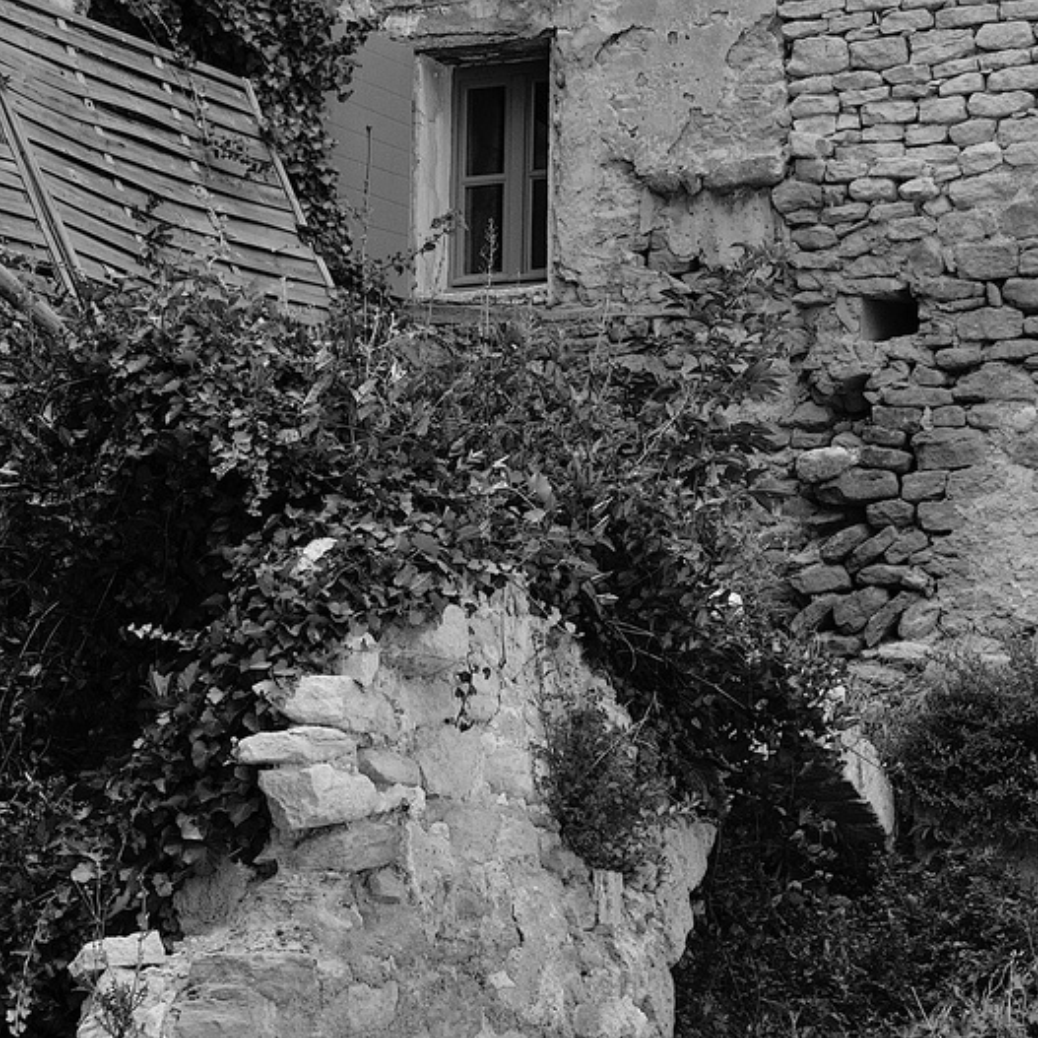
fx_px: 2985
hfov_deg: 19.7
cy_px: 246
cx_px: 570
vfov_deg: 19.6
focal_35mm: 88
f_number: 5.6
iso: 200
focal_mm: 28
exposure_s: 1/750
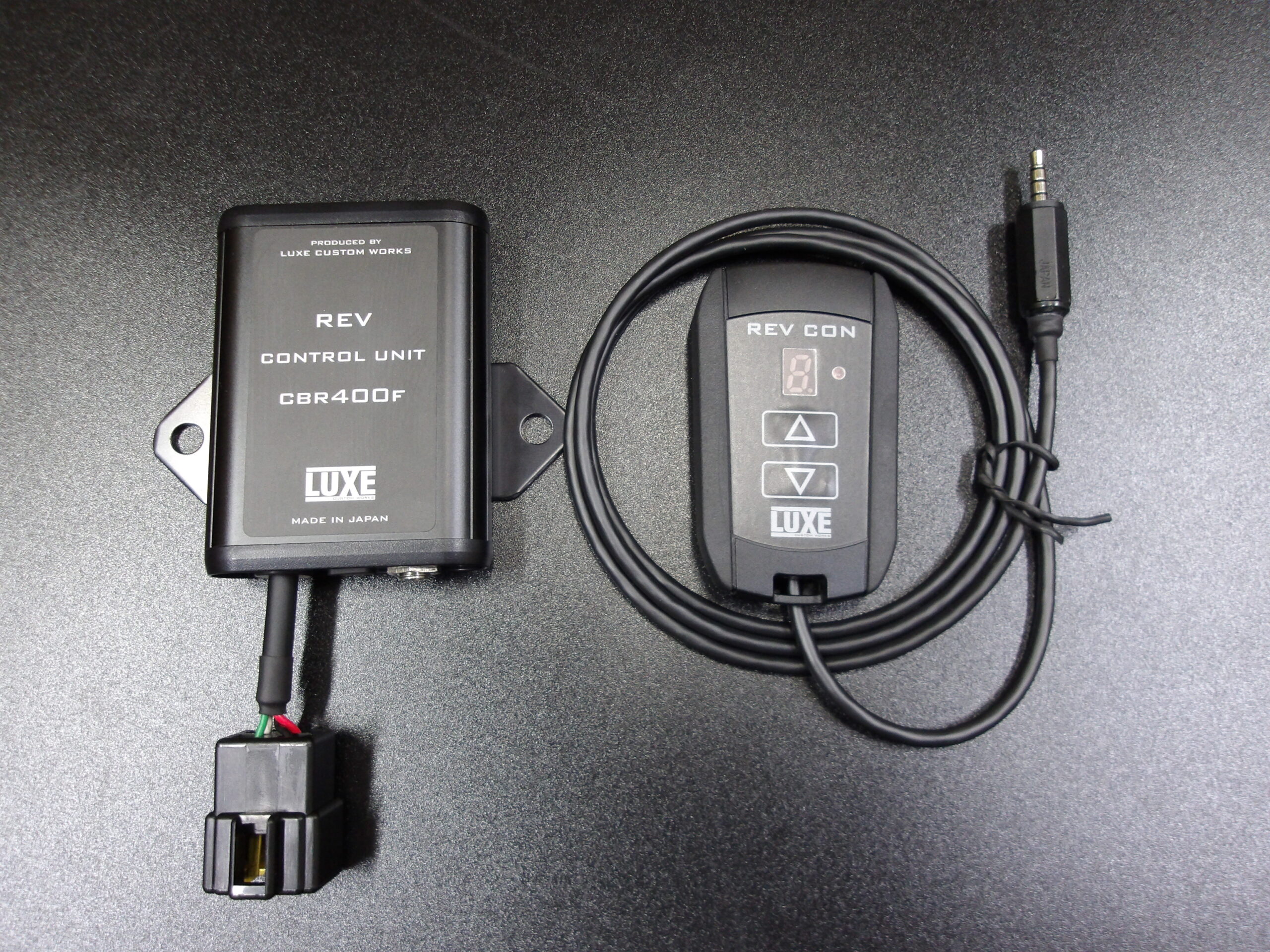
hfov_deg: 65.3
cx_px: 635
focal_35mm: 27
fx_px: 991
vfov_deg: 51.4
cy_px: 476
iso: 372
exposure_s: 1/15
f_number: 3
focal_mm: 4.9
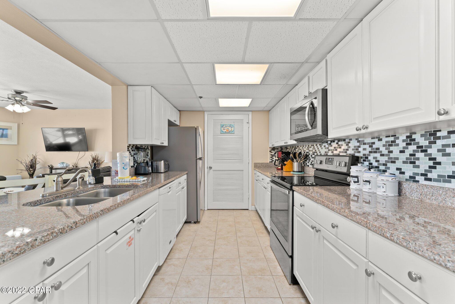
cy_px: 152
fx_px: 195
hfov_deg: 98.9
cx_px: 228
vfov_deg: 75.8
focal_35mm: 15
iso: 400
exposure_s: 1/13
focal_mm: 15.4
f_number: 8
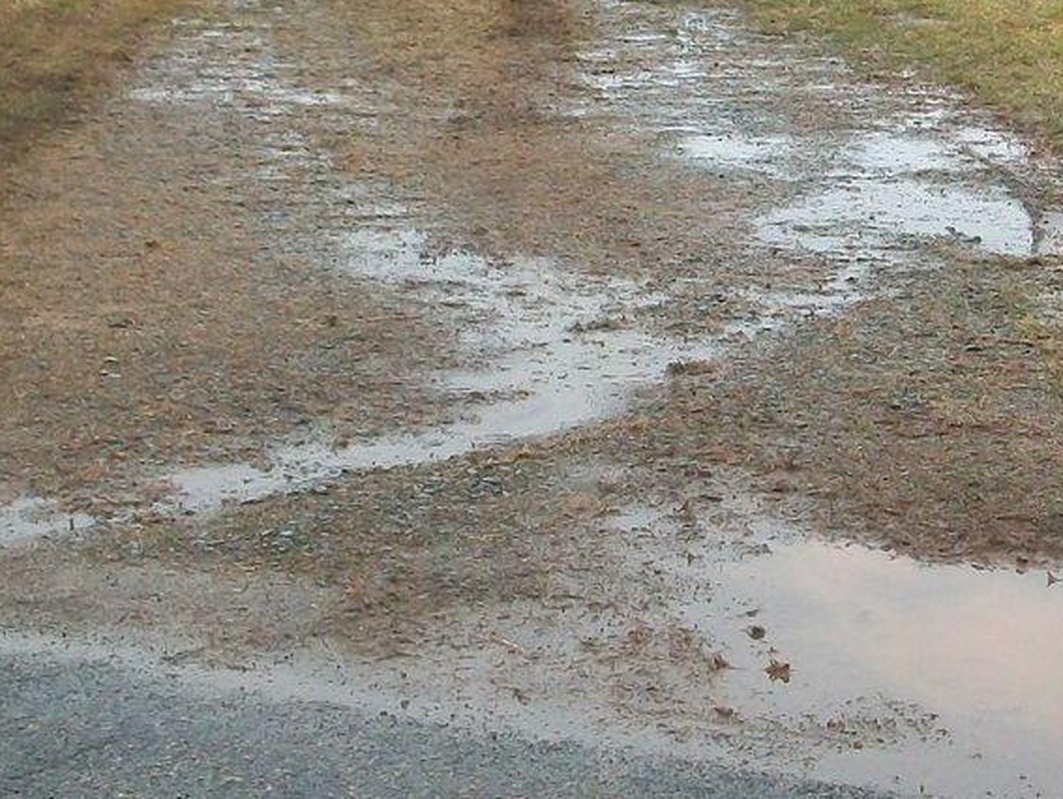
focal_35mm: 112
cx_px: 710
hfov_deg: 17.5
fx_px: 3442
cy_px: 5
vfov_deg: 13.1
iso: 80
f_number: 3.2
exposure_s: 1/320
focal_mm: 7.1
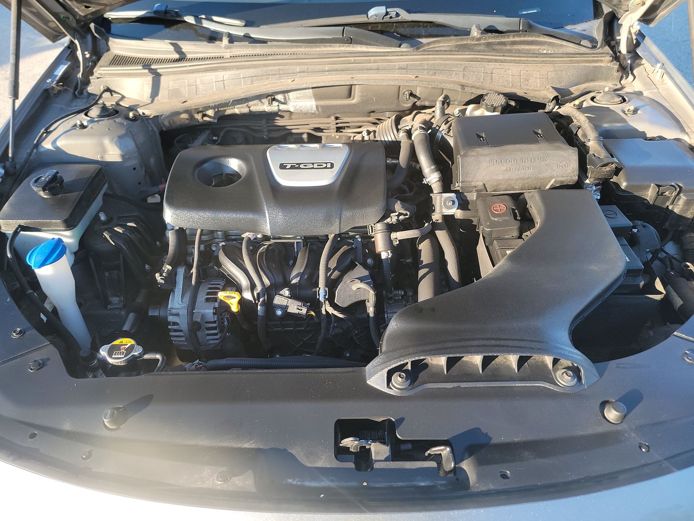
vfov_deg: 56.8
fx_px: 481
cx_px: 347
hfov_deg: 71.6
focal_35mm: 24
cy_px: 260
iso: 69
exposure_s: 1/119
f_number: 1.8
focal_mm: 6.7
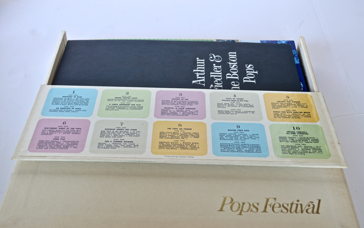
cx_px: 182
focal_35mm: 49
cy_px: 109
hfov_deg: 41.1
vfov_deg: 26.3
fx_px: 486
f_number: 5.6
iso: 100
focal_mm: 32
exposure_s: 1/25
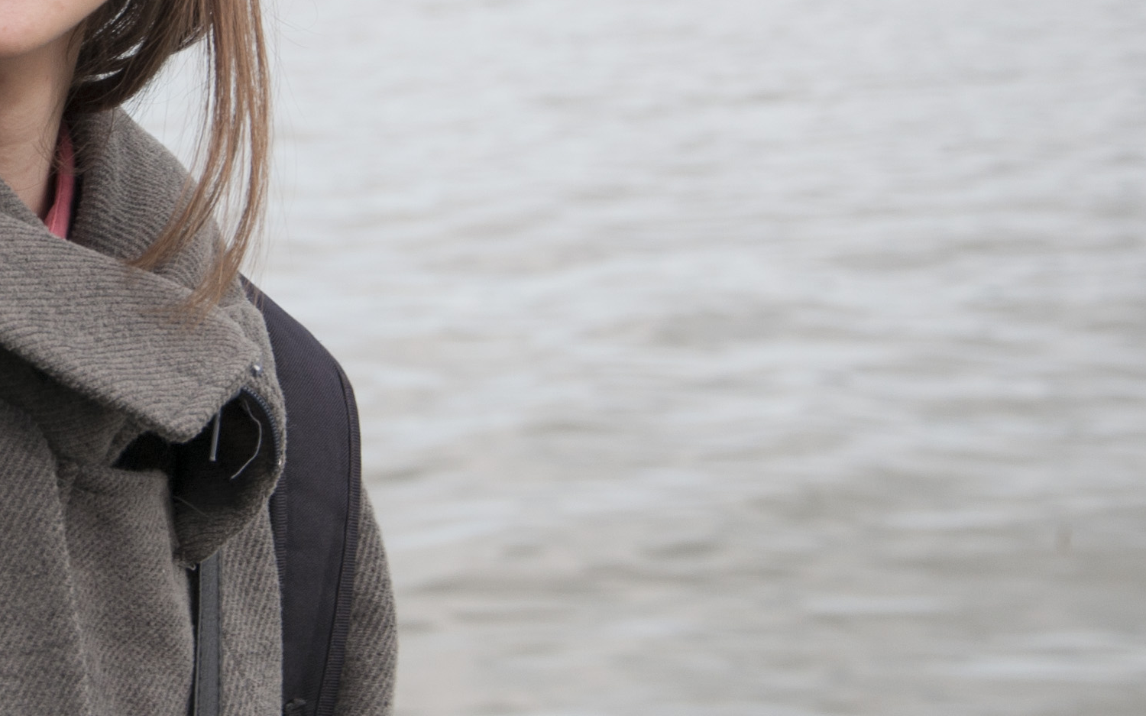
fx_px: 6135
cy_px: 13
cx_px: -23
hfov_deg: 10.6
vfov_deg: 6.7
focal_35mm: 196
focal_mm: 45
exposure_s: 1/200
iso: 200
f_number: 7.1
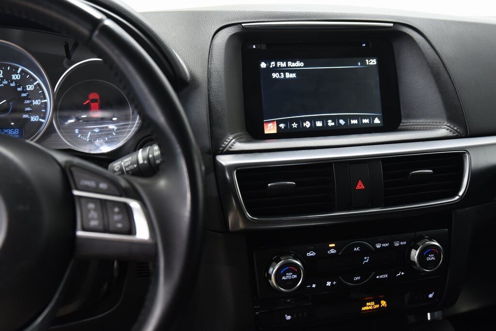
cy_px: 166
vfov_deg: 30.6
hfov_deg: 44.5
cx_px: 248
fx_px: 607
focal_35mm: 44
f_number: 4
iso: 1600
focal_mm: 44
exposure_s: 1/20
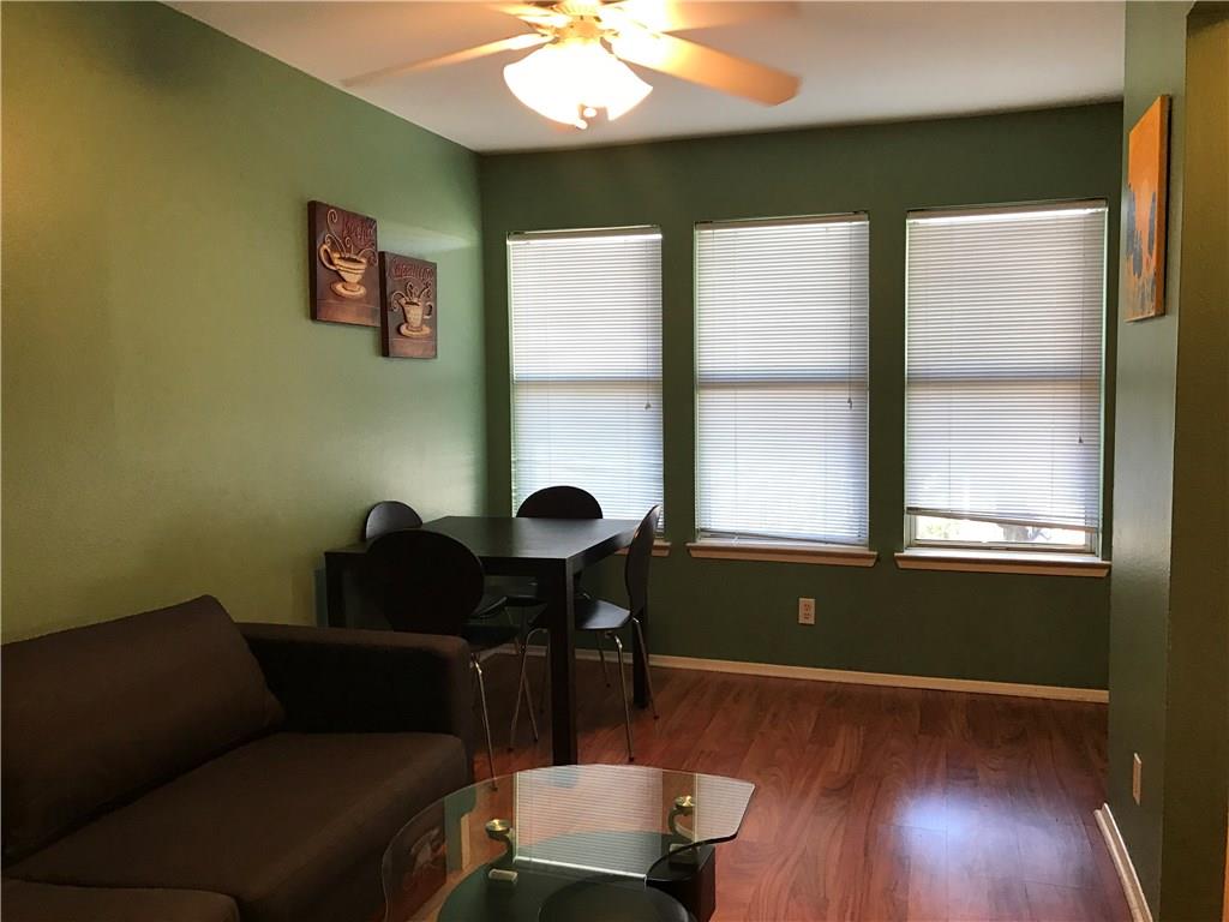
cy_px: 461
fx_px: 994
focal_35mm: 28
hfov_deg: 63.4
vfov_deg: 49.7
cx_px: 614
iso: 32
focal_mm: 3.99
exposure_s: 1/30
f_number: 1.8
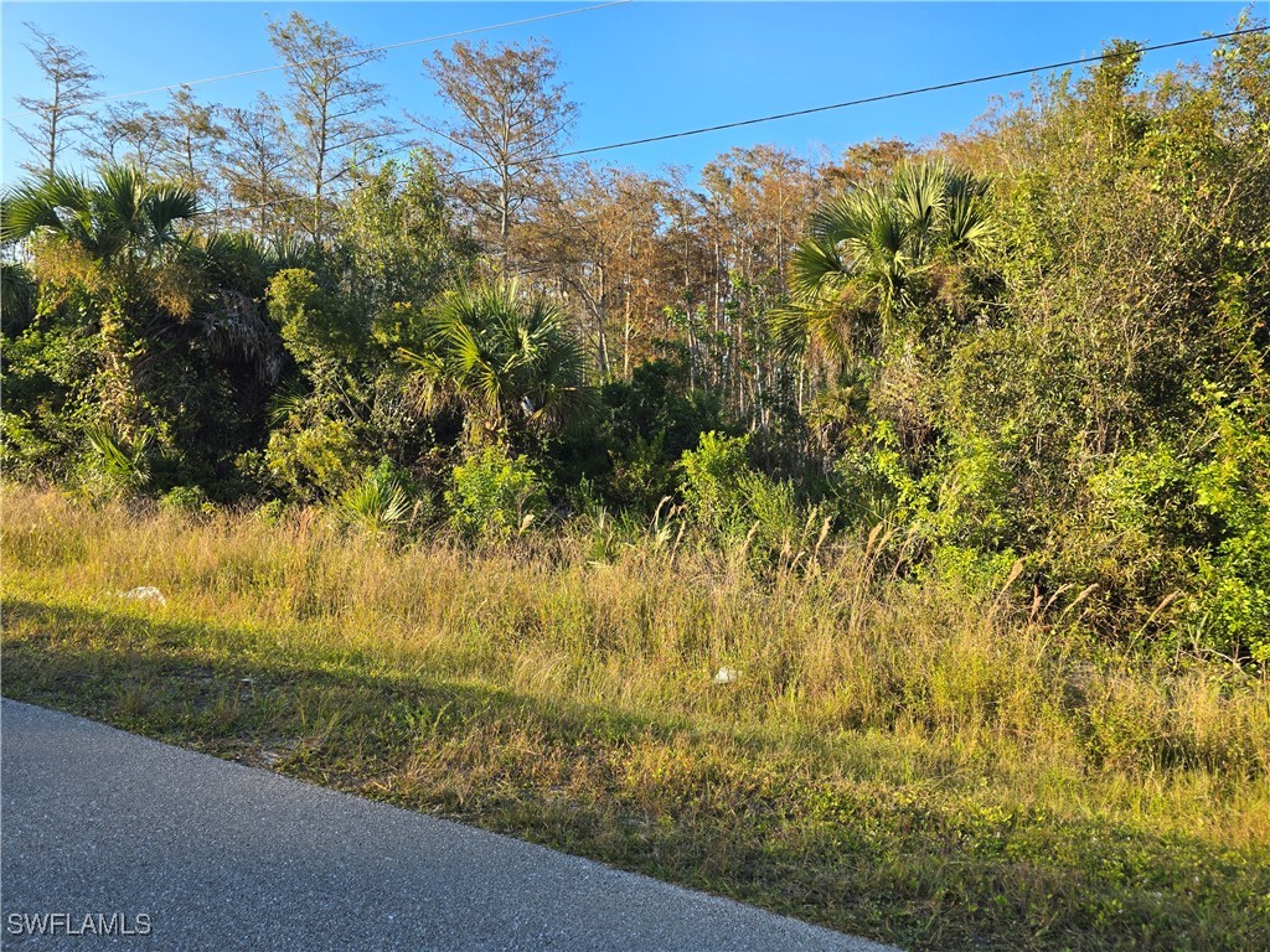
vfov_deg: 58.9
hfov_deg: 73.9
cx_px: 635
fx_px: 844
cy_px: 476
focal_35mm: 23
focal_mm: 6.3
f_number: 1.7
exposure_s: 1/190
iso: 12
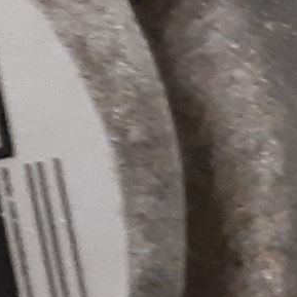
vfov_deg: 10.7
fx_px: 1582
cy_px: 145
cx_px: -440
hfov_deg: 9.4
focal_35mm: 163
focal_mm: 3.93
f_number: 1.7
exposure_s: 1/50
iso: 250
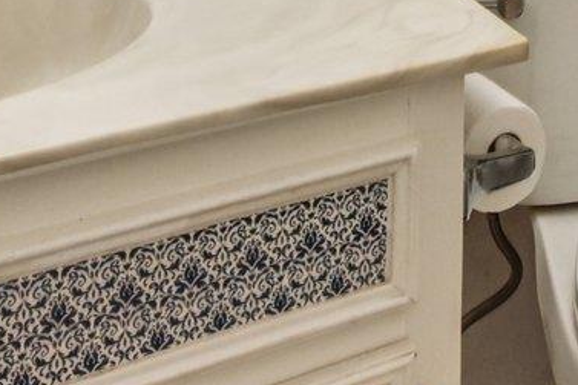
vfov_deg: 14.0
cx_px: 544
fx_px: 1220
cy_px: -470
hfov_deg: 25.6
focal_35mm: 76
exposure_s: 1/15
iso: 1600
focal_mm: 14
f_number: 8
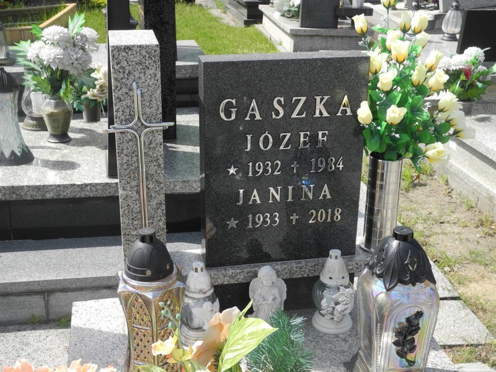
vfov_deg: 29.1
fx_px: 716
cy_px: 186
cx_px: 248
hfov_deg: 38.2
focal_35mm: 50
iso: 100
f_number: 3.5
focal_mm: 10.7
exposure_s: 1/800
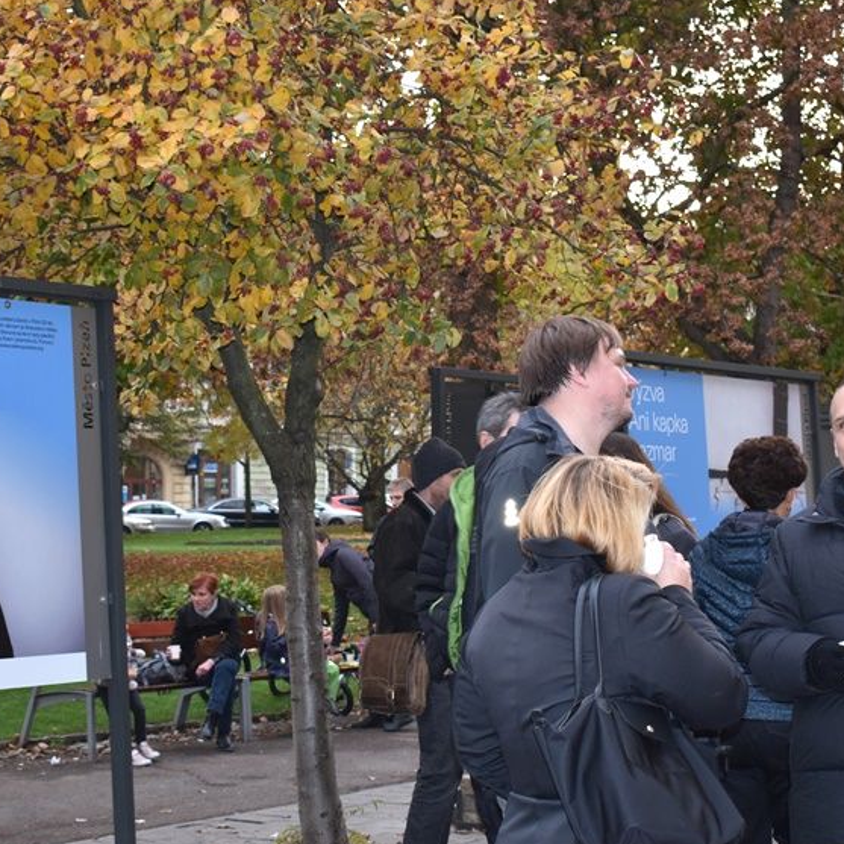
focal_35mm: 75
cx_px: 388
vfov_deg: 23.1
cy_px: 451
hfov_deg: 23.1
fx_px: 2069
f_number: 4.5
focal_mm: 32
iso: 560
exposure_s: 1/60
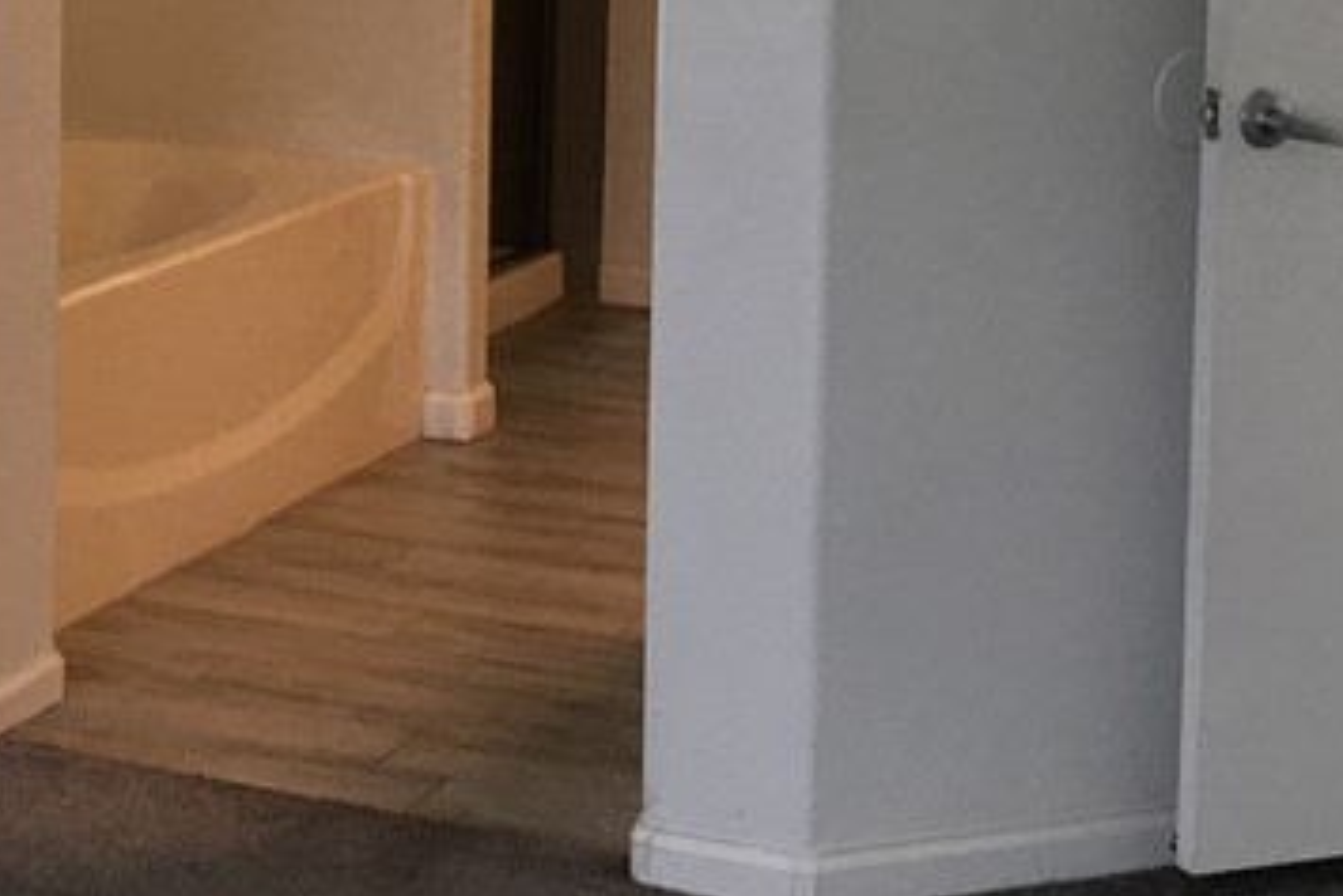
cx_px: 454
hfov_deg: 23.3
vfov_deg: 15.3
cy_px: -129
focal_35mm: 87
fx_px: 3247
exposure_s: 1/30
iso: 32
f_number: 2.2
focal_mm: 4.15
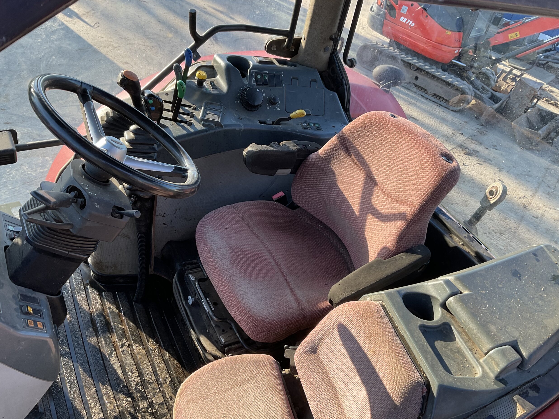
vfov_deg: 46.8
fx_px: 484
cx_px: 271
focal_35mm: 30
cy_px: 205
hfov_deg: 60.0
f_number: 1.8
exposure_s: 1/100
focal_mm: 3
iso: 20
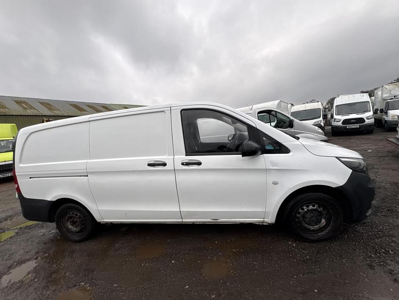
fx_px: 173
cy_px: 159
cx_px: 189
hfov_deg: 98.1
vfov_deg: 81.7
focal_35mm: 15
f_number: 2.2
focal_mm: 2.22
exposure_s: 1/109
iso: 40
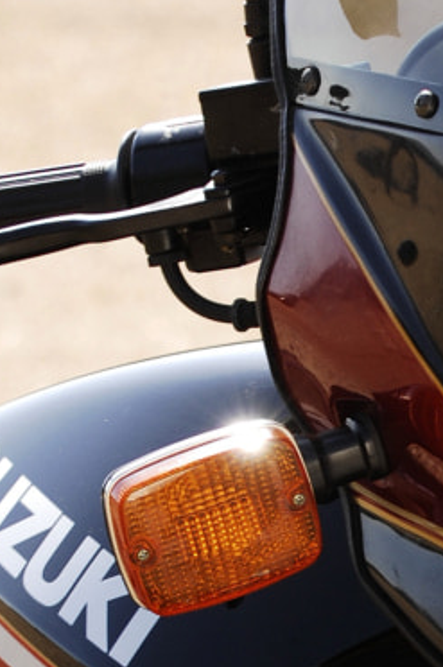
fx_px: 11420
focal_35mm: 617
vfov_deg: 3.3
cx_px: 579
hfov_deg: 2.2
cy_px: 653
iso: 100
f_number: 5
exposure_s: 1/160
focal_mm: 102
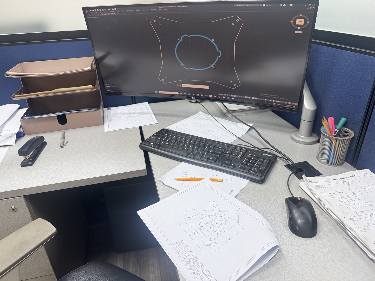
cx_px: 188
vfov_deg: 56.8
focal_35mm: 24
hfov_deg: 71.6
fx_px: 260
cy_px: 140
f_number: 1.78
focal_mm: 6.76
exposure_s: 1/120
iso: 200
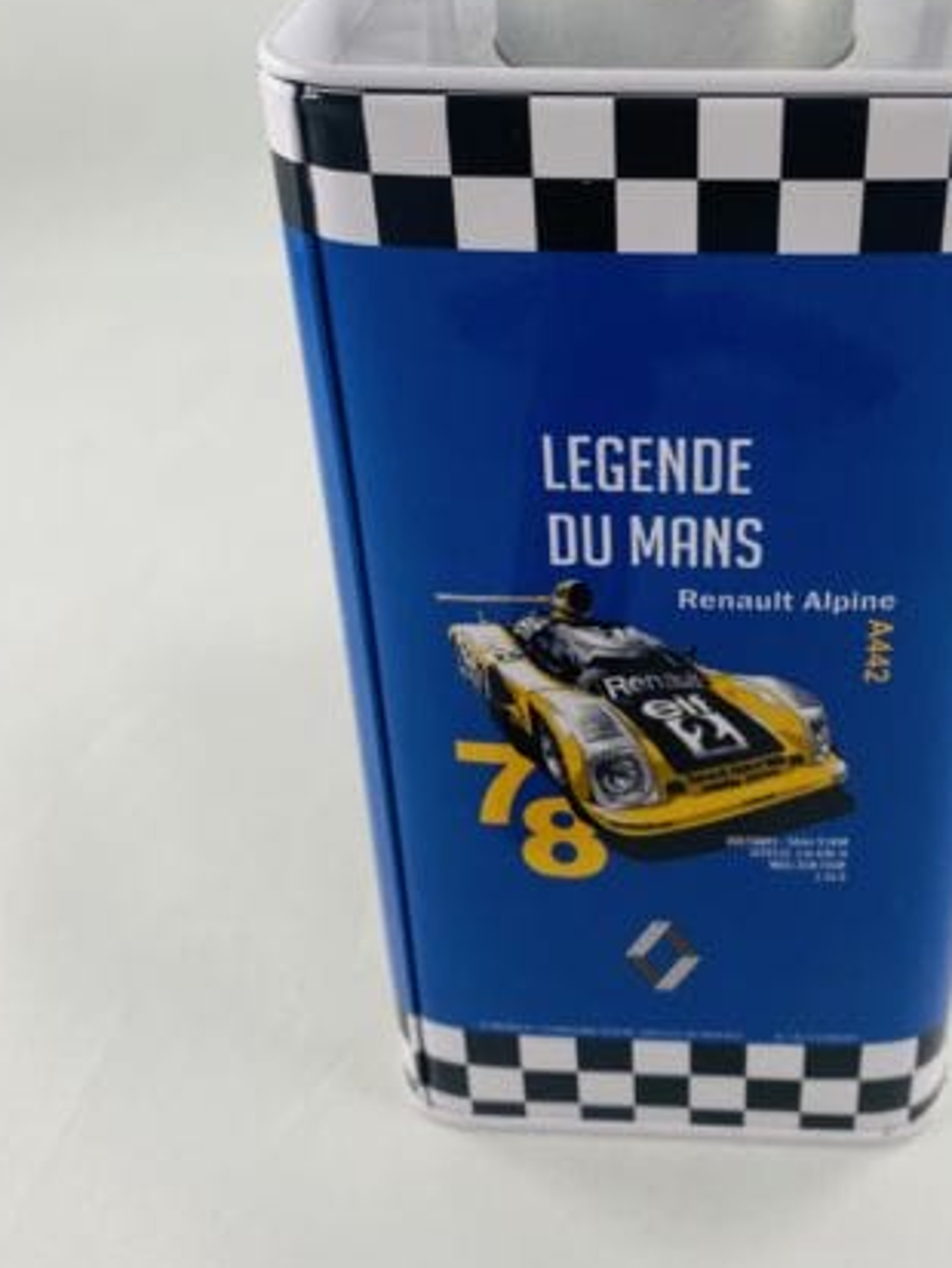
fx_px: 1539
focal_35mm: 42
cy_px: 490
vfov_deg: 44.5
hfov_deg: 34.1
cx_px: 630
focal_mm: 4.25
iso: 64
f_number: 1.8
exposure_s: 1/100
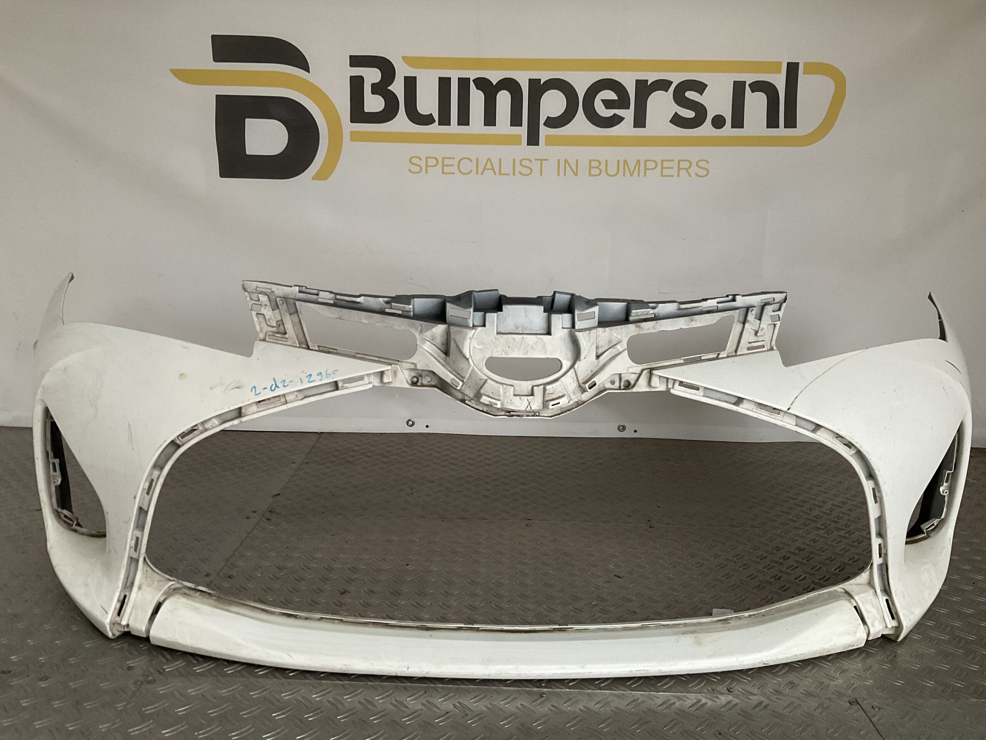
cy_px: 370
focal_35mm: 29
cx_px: 493
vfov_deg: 48.2
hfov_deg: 61.7
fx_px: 826
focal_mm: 3
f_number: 1.8
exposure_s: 1/60
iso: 100
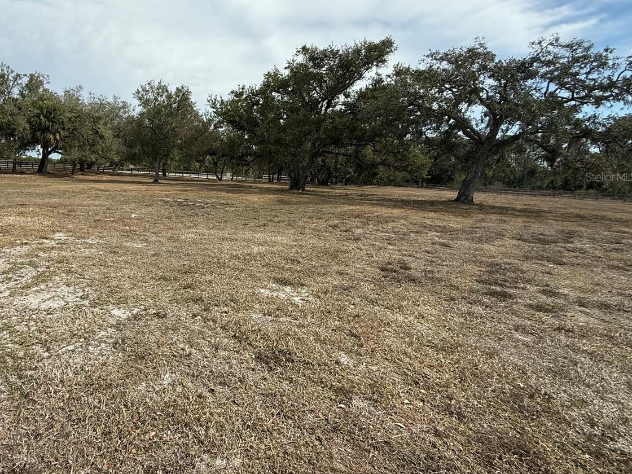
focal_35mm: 20
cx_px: 187
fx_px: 365
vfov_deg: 65.0
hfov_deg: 77.8
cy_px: 177
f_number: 2.2
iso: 50
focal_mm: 2.22
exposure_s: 1/2506
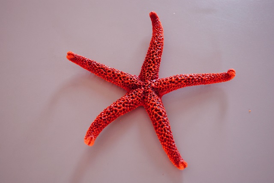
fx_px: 548
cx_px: 137
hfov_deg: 28.0
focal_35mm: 72
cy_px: 92
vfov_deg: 19.0
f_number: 5.6
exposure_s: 1/30
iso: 400
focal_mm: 48
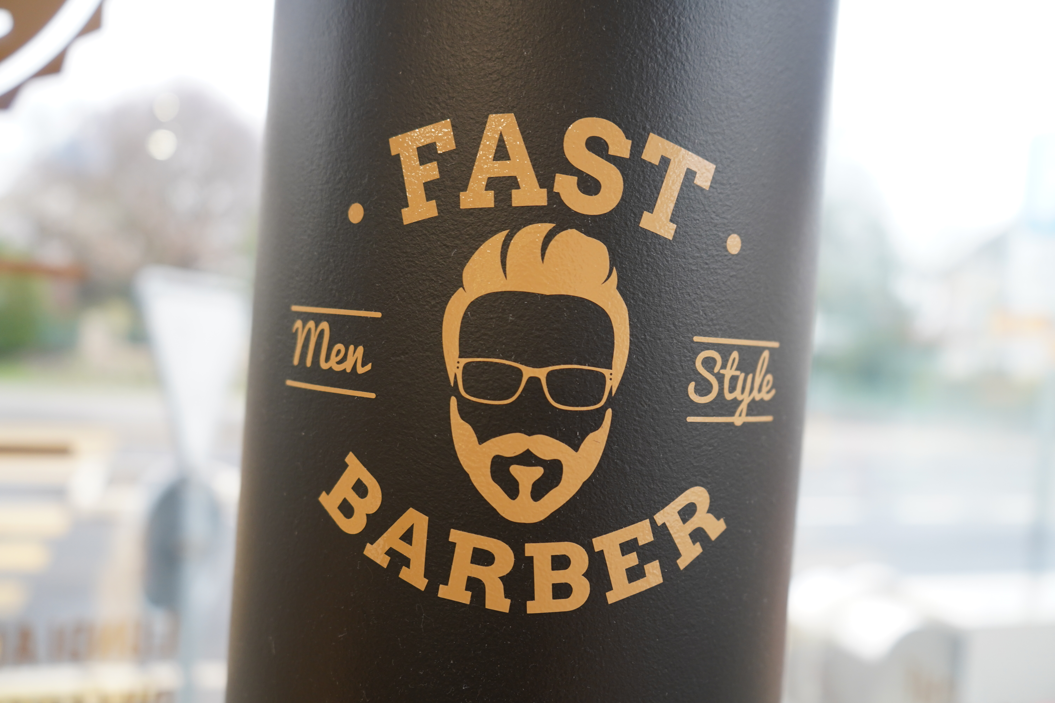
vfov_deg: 46.4
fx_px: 820
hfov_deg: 65.5
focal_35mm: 28
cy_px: 352
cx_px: 528
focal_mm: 28
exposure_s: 1/60
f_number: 3.5
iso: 800
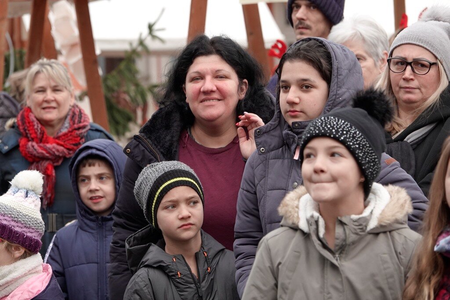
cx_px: 225
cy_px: 150
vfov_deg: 5.4
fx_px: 3200
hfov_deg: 8.0
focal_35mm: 256
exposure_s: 1/250
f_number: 4
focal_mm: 93.9
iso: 320
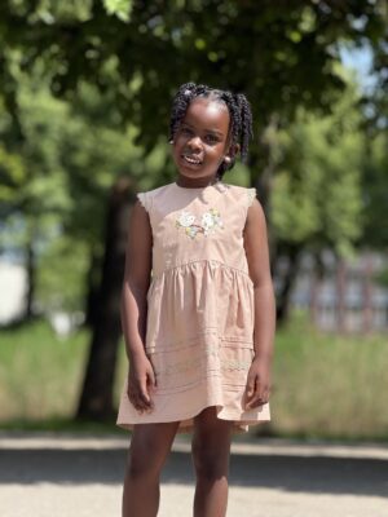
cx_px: 194
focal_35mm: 120
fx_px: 1793
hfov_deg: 12.3
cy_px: 258
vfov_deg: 16.4
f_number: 2.8
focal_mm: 15.66
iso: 64
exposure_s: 1/736
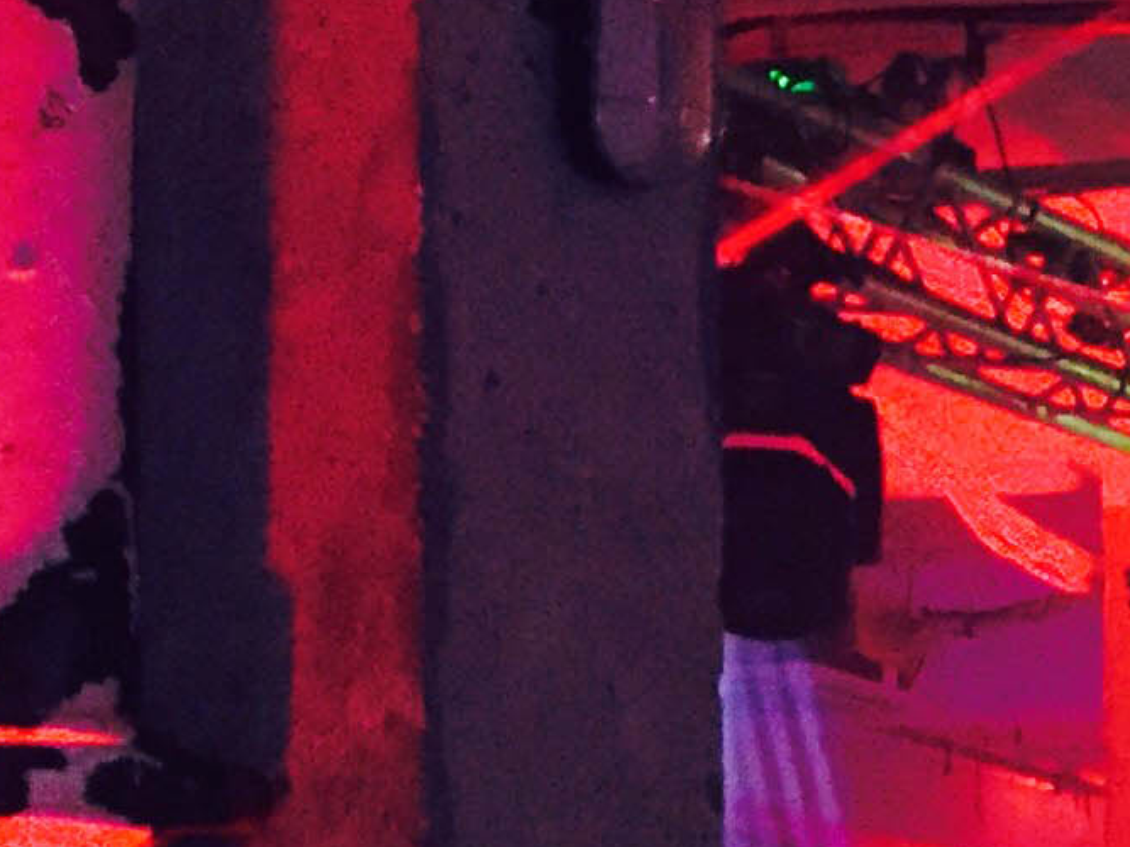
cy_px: 1575
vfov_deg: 9.8
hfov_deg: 12.3
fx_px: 4635
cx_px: 2282
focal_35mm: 142
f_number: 2.2
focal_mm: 4.15
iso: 320
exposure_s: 1/17
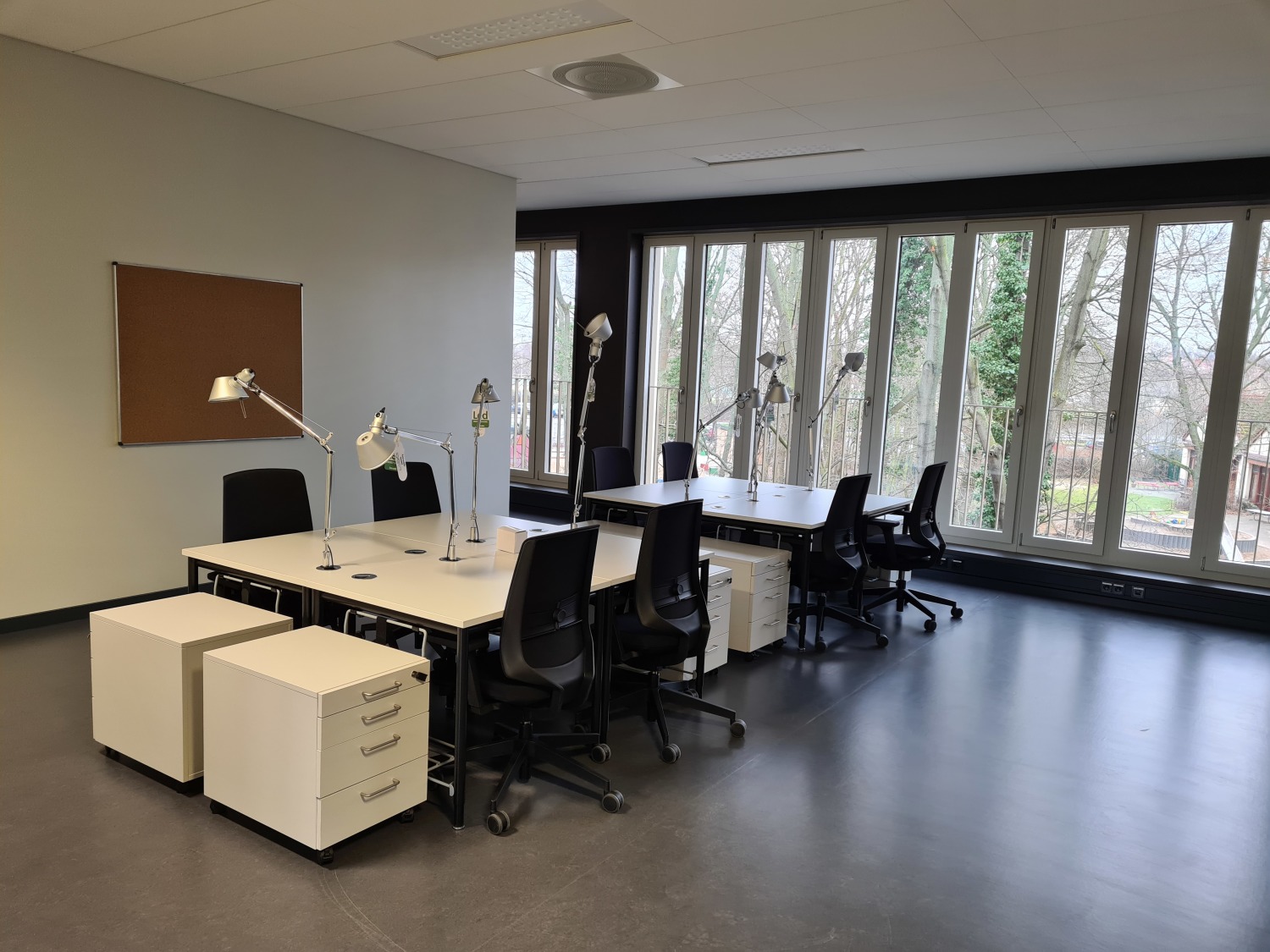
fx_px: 954
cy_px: 476
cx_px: 635
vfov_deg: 53.1
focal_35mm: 26
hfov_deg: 67.3
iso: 160
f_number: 1.8
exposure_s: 1/50
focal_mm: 5.4
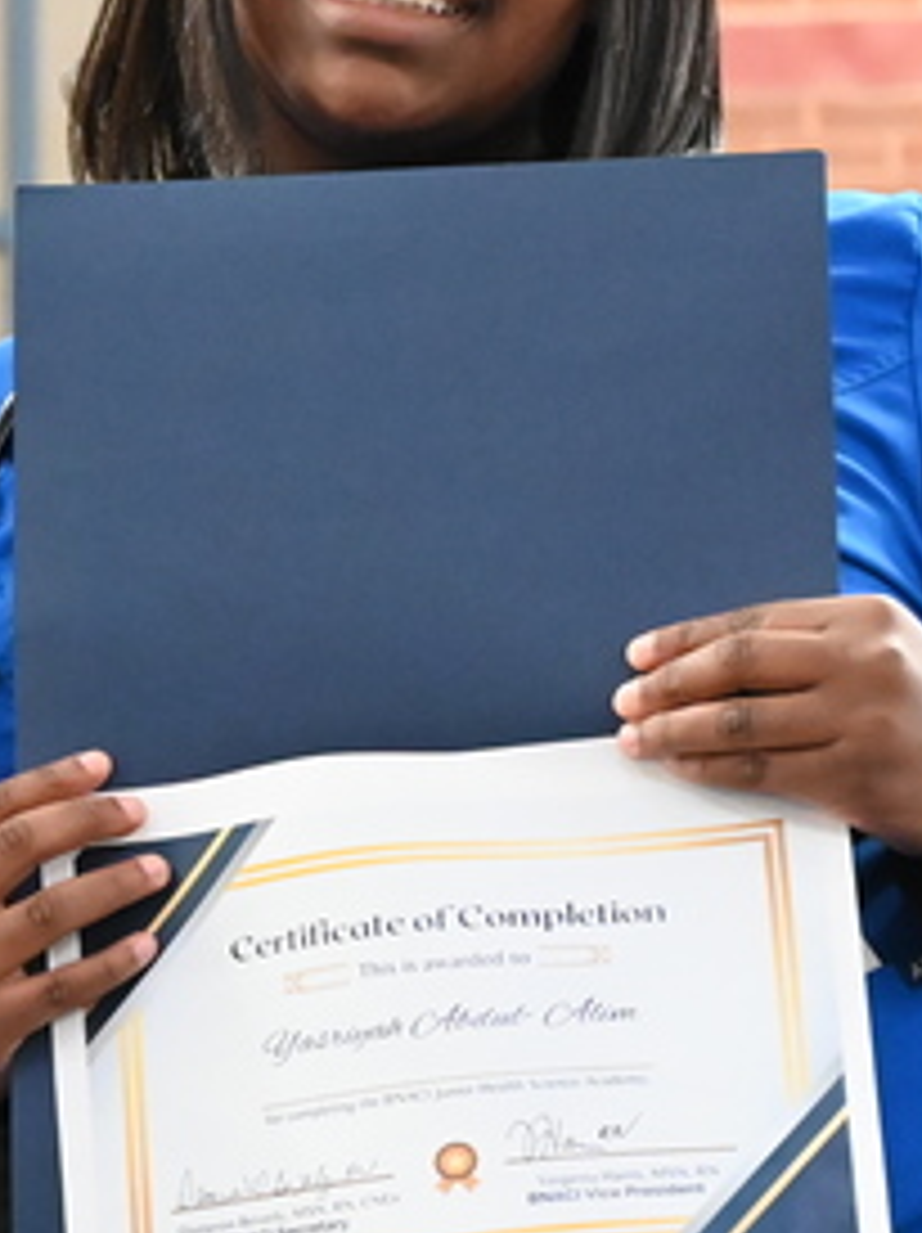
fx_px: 5371
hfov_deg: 9.7
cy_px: 479
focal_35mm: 151
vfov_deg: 13.1
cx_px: -90
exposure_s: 1/60
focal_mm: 42
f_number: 4
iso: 11400
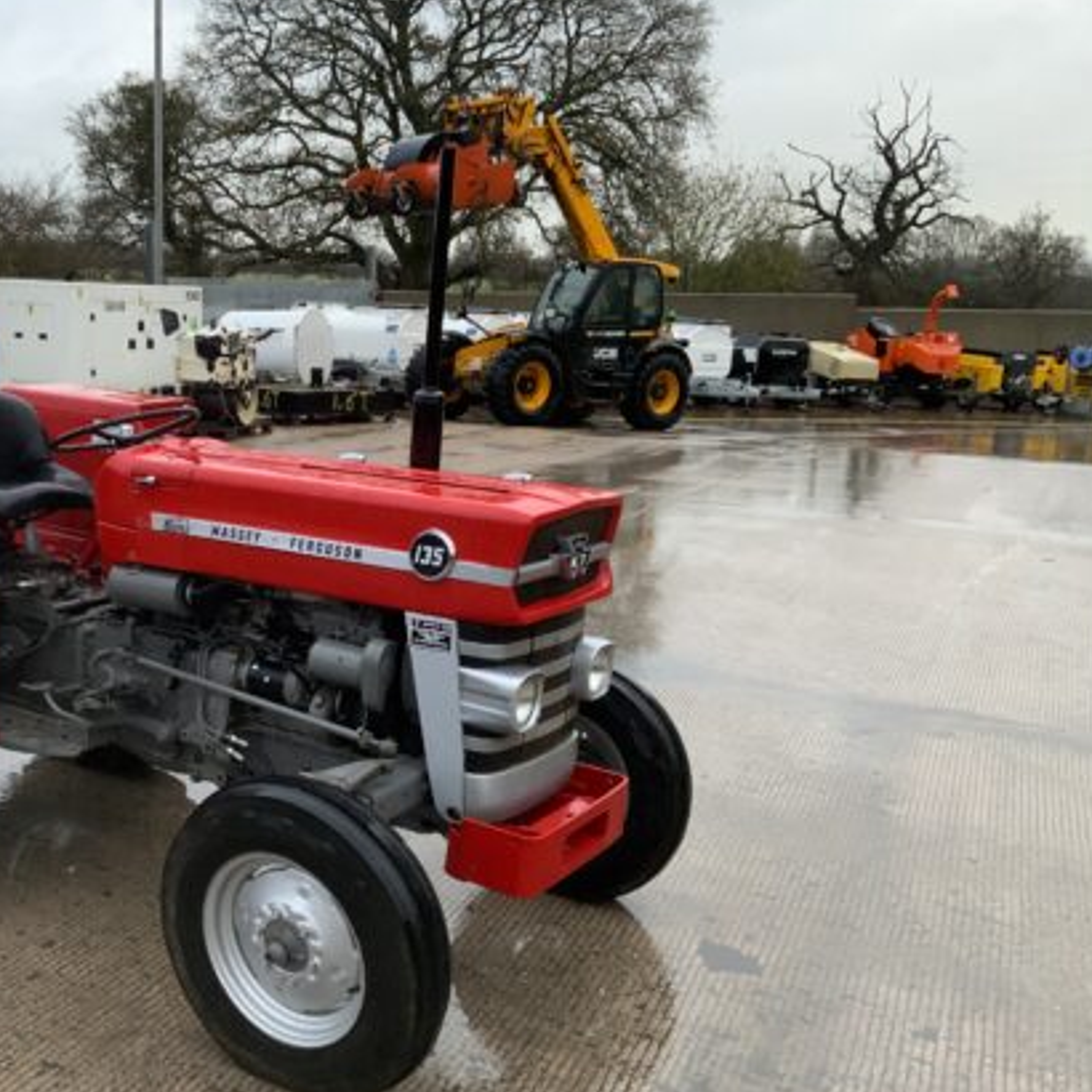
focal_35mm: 40
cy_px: 605
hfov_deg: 41.0
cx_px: 314
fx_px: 1428
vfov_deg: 41.8
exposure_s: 1/60
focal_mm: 3
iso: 80
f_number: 1.8
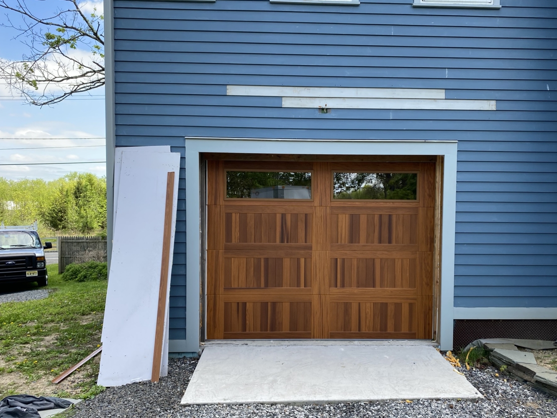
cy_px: 229
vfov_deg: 46.7
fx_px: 483
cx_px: 307
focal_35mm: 30
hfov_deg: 59.8
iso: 32
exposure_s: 1/681
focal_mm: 4.25
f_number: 1.8
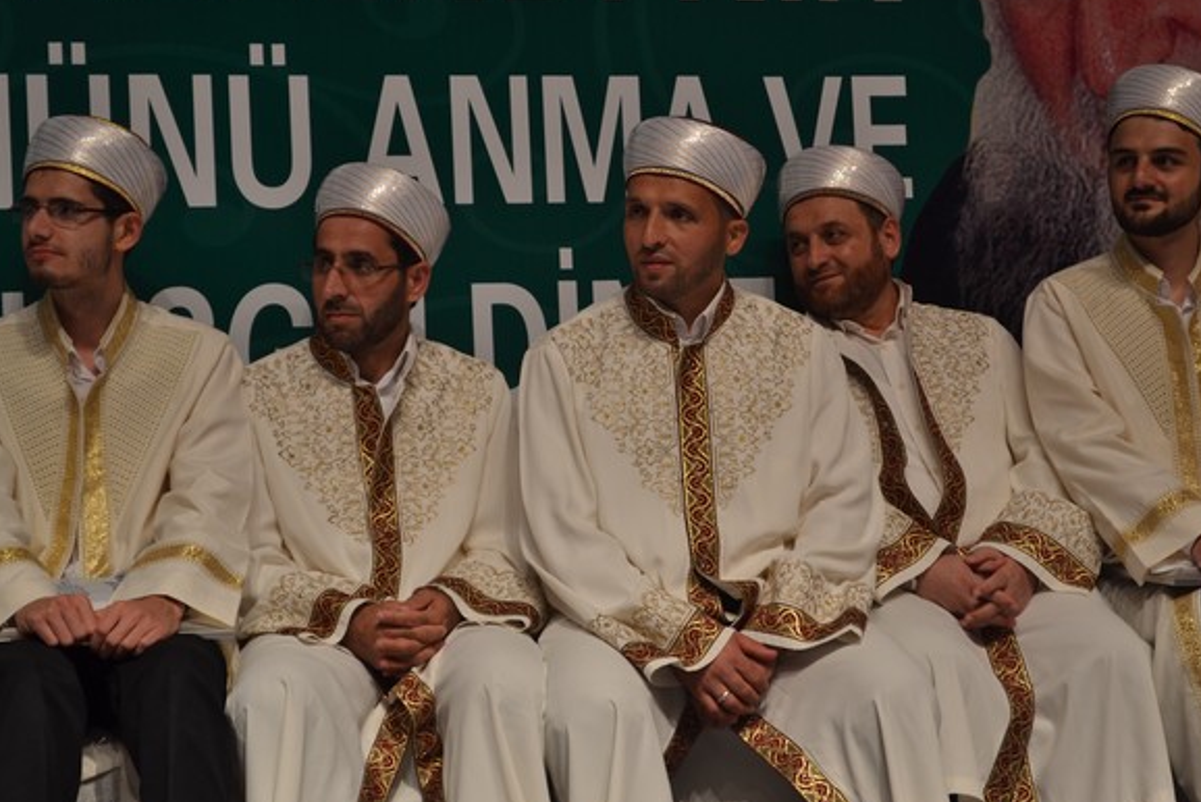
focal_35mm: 96
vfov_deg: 14.3
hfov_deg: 21.3
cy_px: 433
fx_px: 3190
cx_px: 623
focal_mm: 55
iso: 400
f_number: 5.6
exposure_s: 1/30
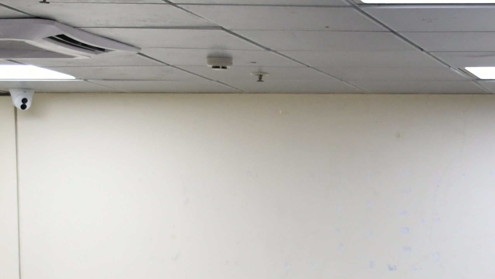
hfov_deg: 15.2
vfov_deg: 8.7
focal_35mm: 134
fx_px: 1759
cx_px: 658
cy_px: 505
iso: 900
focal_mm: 26
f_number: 3.8
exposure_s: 1/125
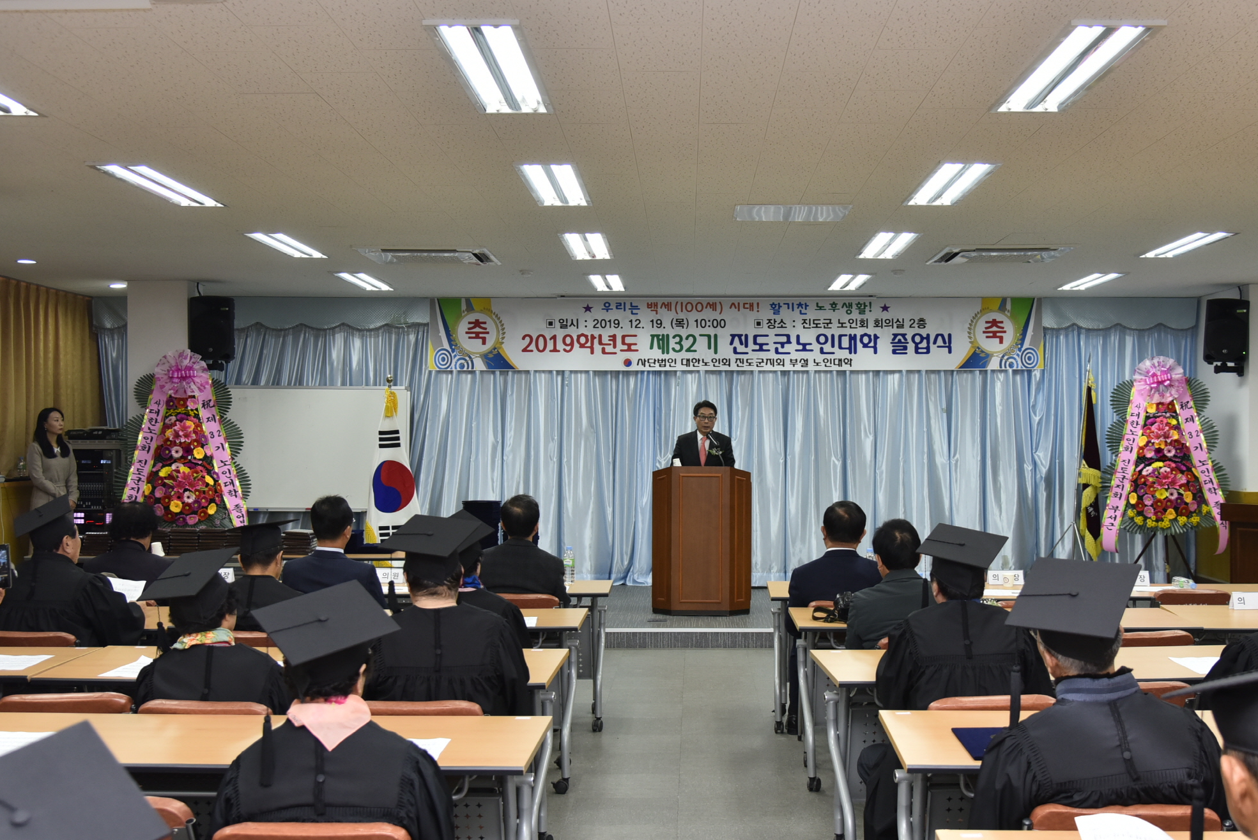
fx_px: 1363
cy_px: 446
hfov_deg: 49.4
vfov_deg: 34.2
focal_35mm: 39
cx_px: 711
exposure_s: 1/125
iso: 800
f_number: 4.5
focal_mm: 32
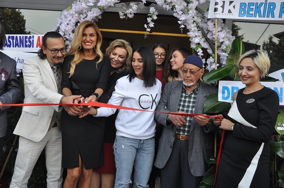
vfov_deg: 36.8
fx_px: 284
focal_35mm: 36
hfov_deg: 53.2
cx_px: 142
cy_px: 94
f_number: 5.6
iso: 280
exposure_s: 1/125
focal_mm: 24
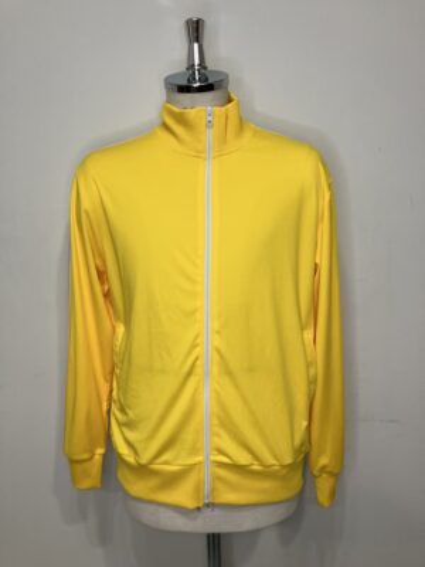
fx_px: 458
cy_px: 284
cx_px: 212
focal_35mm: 28
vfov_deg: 63.4
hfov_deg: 49.7
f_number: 1.8
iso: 80
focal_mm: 3.99
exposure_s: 1/100
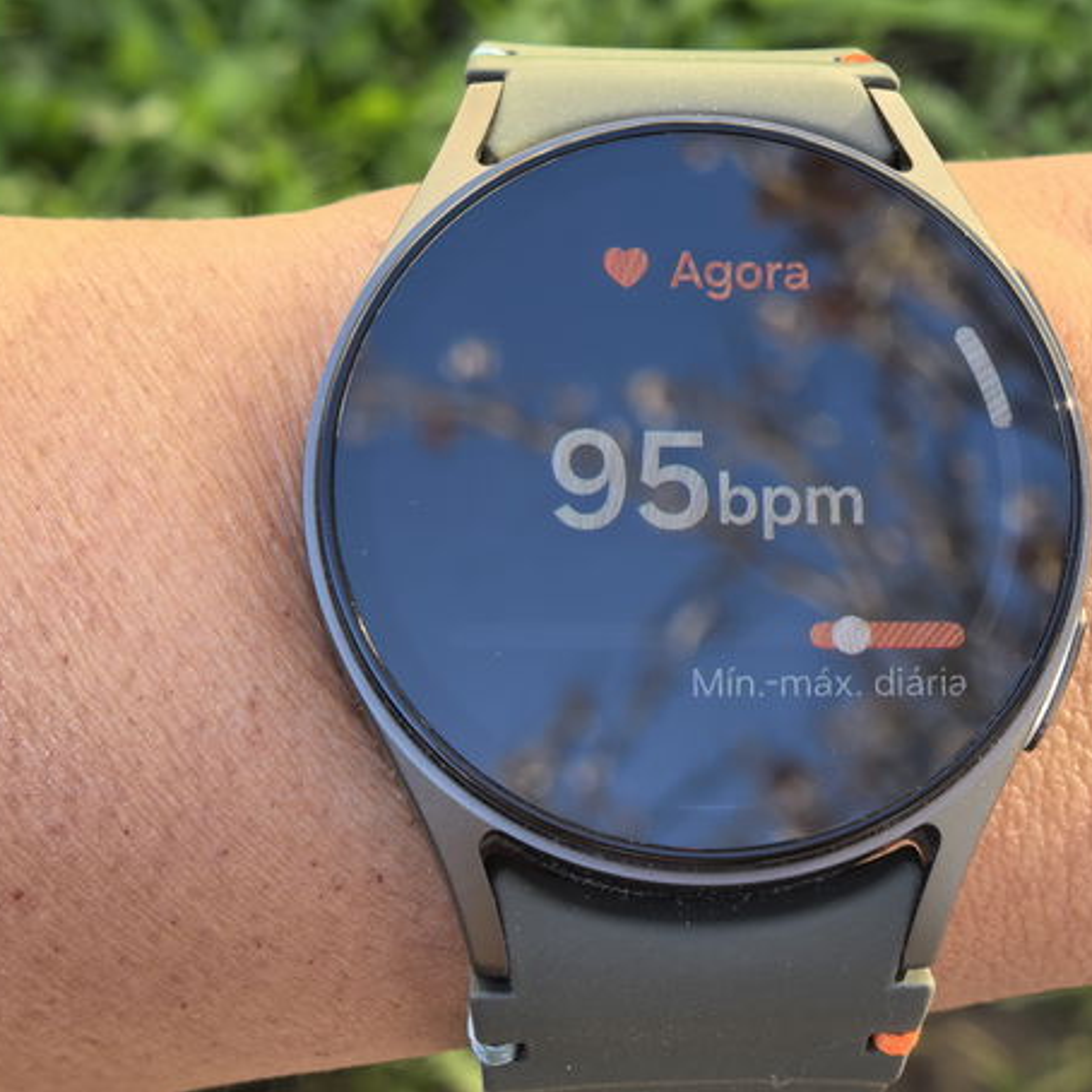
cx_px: 713
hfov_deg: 23.9
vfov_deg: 24.0
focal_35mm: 72
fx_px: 2570
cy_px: 557
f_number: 4
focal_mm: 8.5
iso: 80
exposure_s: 1/100
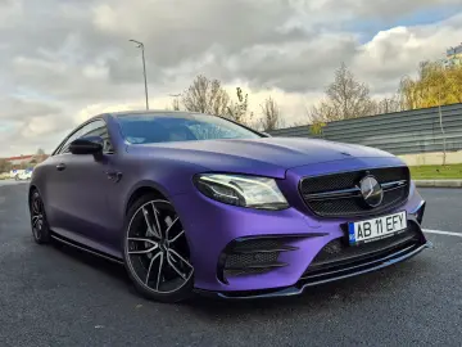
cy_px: 174
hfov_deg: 73.9
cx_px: 231
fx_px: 307
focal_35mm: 23
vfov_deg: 58.9
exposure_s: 1/769
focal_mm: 5.4
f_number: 1.8
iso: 25
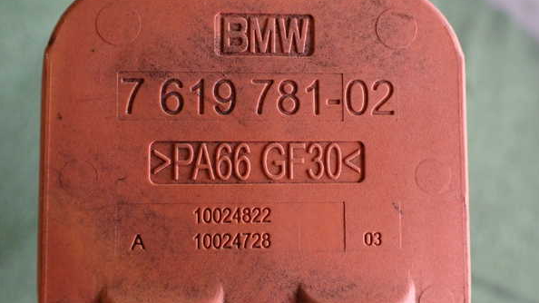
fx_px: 472
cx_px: 270
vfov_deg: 35.6
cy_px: 140
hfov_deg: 59.5
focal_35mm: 33
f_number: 2.3
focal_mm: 5.4
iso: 400
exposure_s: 1/125
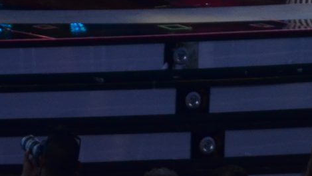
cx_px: -65
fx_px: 9344
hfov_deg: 1.9
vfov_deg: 1.1
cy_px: -265
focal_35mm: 1129
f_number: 5.3
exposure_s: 1/125
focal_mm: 165
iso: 800
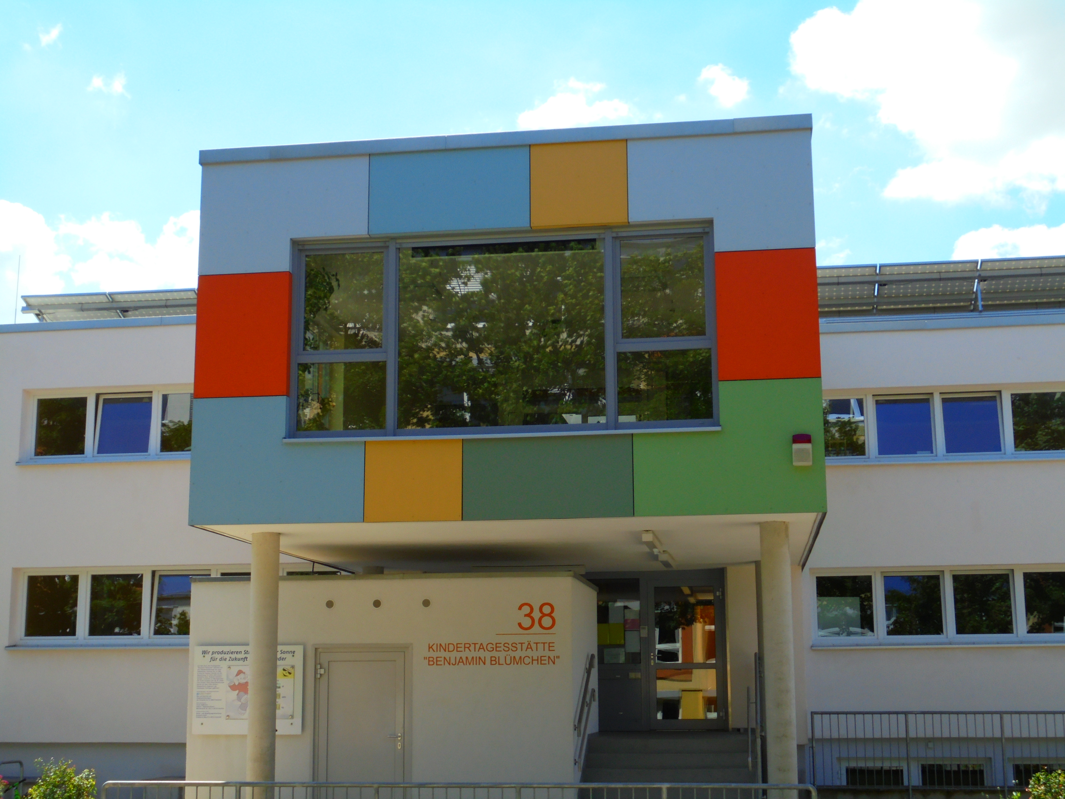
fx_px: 1508
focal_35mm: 49
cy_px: 400
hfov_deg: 38.9
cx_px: 532
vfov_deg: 29.7
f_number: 4.8
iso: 100
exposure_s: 1/200
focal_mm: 8.9
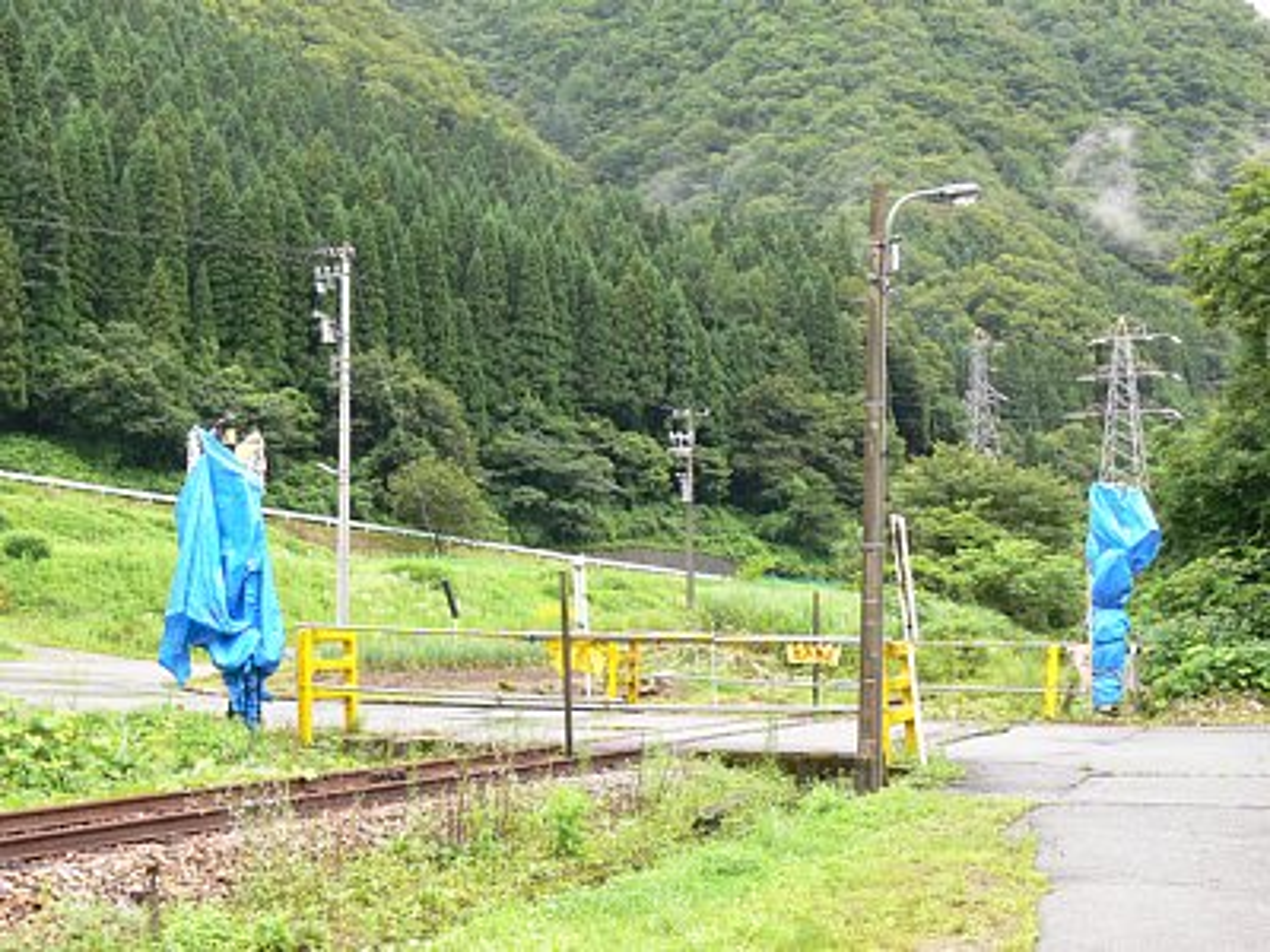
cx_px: 635
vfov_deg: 31.5
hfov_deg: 41.2
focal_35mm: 46
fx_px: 1688
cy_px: 476
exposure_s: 1/100
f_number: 4
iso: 80
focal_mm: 9.7
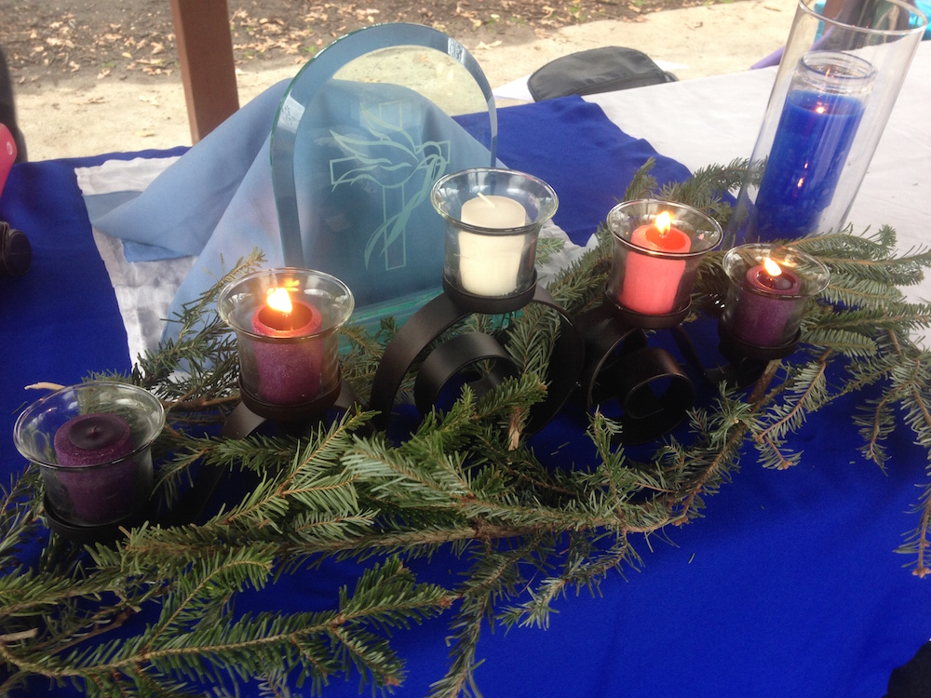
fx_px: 888
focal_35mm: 33
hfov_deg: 55.4
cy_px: 349
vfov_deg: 42.9
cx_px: 466
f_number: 2.4
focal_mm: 4.12
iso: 50
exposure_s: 1/30
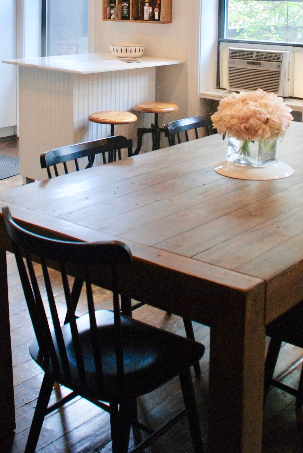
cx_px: 128
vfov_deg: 35.6
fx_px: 667
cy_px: 57
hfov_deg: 25.5
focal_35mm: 53
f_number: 3.5
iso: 400
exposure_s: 1/60
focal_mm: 18
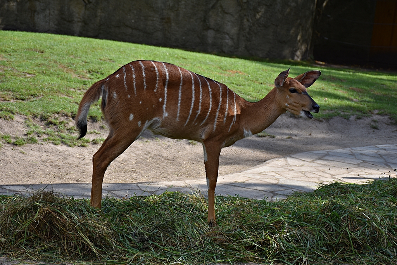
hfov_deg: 19.5
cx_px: 198
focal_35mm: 105
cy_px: 132
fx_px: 1158
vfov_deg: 13.0
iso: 200
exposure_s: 1/500
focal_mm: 70
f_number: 5.6
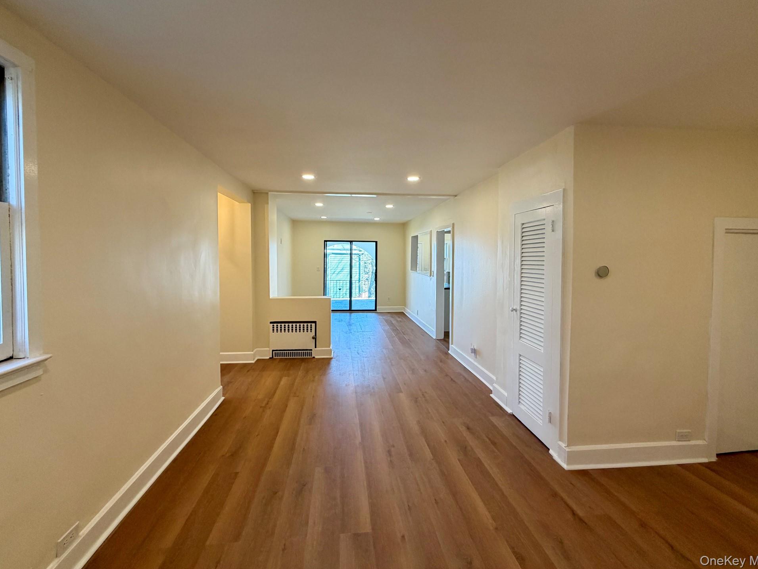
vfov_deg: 81.7
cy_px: 265
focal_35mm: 15
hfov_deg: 98.2
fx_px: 329
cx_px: 374
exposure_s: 1/120
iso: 200
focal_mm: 2.22
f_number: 2.2
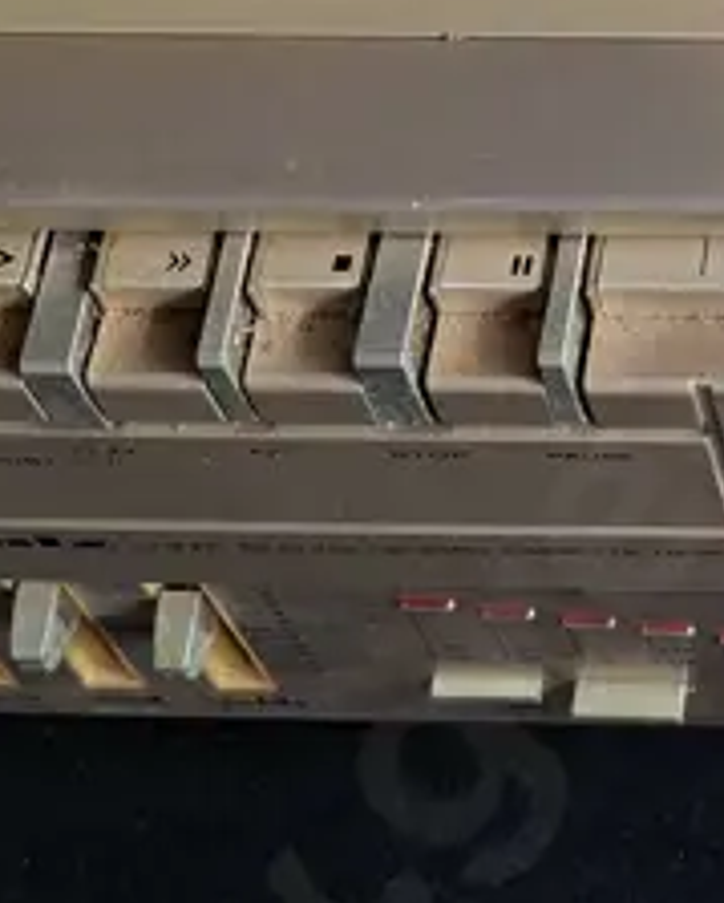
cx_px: 1157
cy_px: -194
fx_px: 2753
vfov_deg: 17.7
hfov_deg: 13.9
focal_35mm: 103
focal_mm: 5.54
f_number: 1.8
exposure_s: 1/146
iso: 50
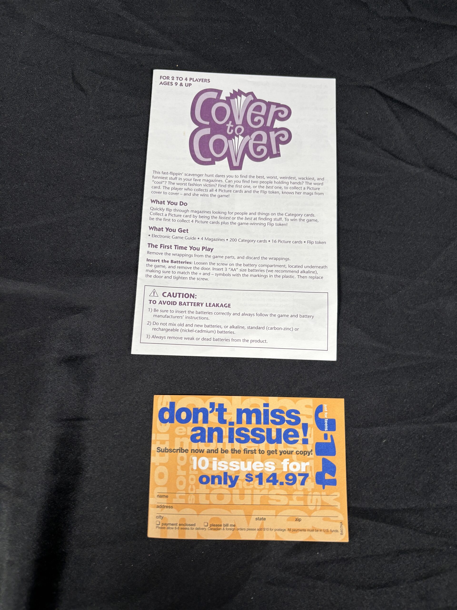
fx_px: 458
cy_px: 305
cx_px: 228
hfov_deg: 53.1
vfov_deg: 67.3
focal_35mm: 26
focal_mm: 5.96
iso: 100
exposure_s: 1/60
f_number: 1.6
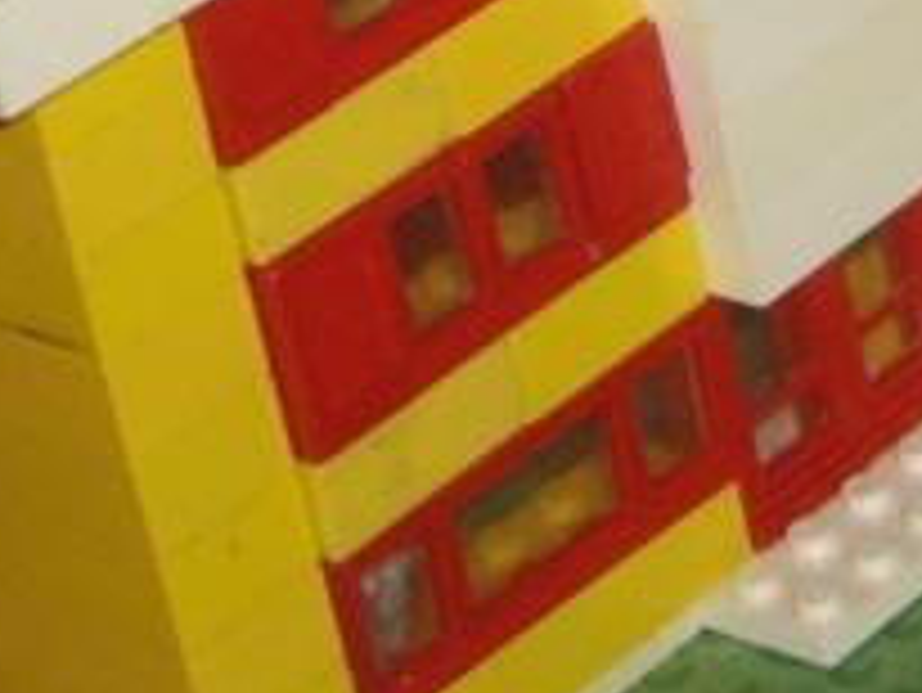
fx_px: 5064
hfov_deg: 9.7
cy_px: -698
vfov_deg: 7.5
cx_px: 1871
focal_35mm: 190
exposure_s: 1/40
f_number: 2.8
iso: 200
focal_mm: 7.9
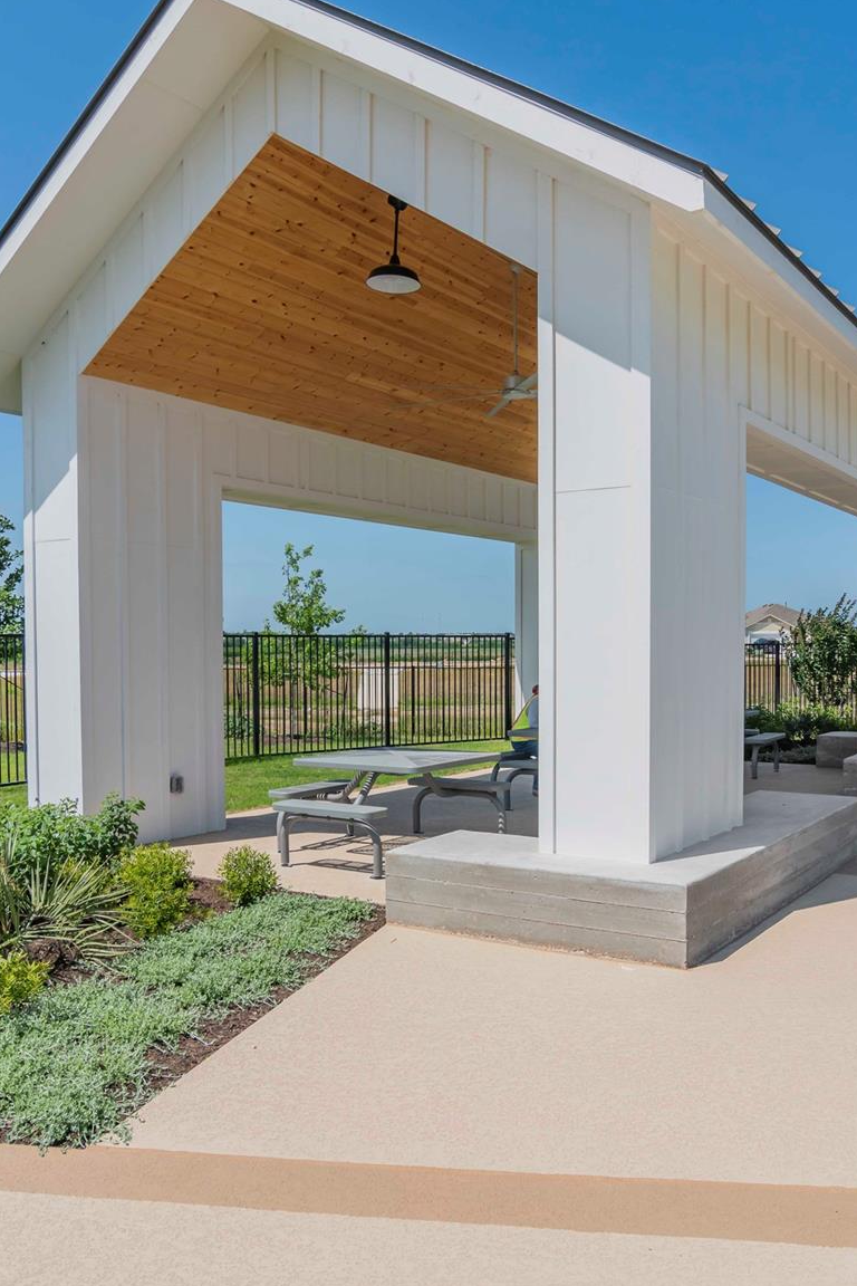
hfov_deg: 46.3
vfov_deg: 64.5
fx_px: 1000
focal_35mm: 28
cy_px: 479
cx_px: 479
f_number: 9
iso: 100
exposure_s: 1/320
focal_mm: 14
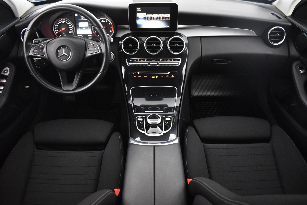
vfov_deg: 47.9
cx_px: 154
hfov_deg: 67.4
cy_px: 102
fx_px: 230
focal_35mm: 27
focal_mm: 18
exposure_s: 1/20
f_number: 3.5
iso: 3200
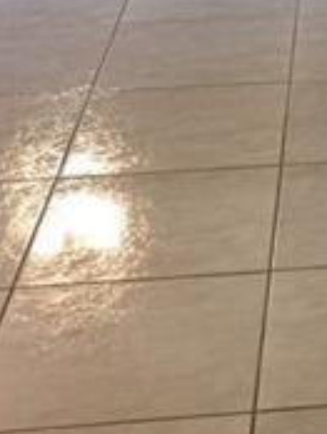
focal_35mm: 128
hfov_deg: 10.7
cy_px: -172
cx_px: 634
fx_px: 1608
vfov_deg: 14.6
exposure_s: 1/15
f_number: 2.2
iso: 50
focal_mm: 4.15
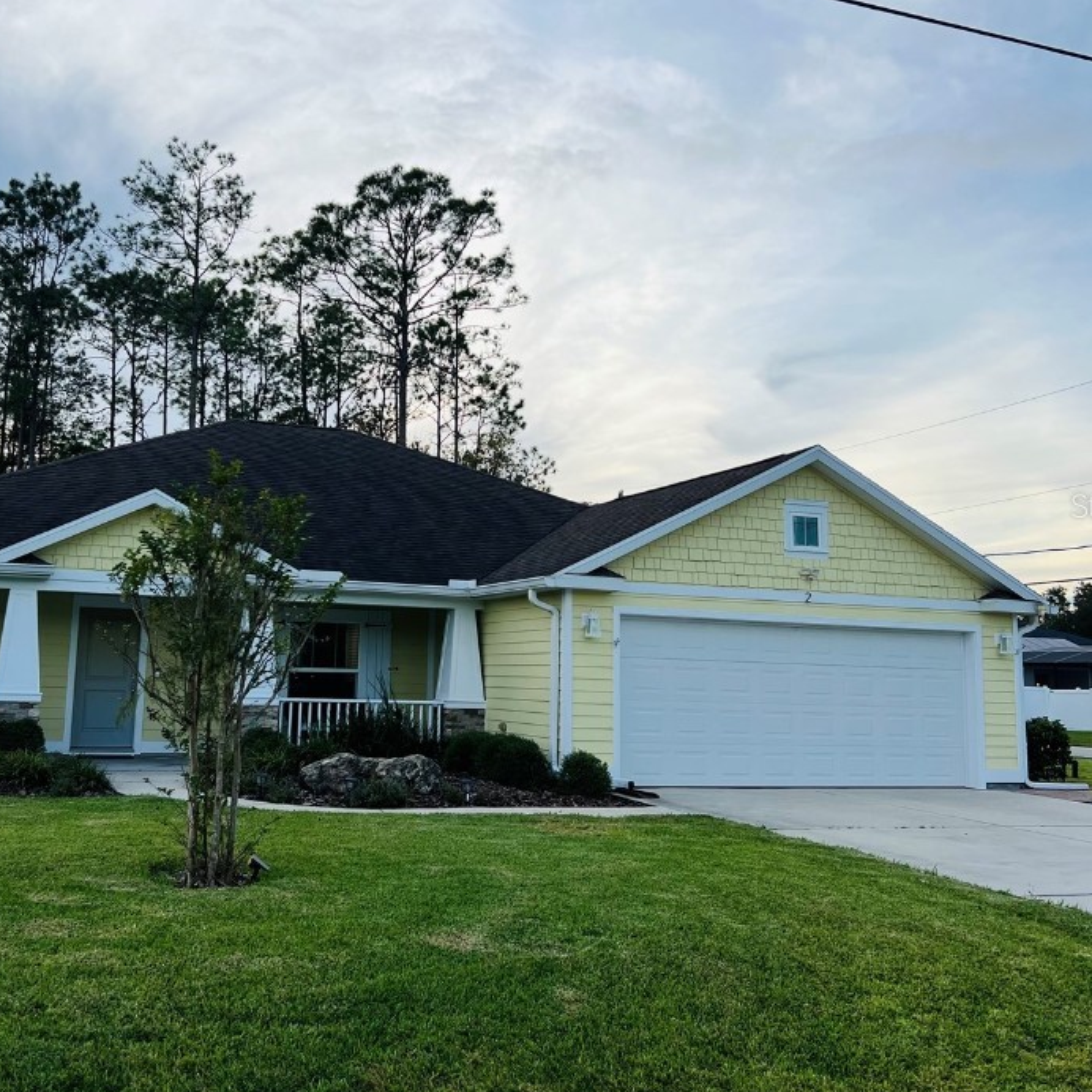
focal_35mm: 34
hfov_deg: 48.0
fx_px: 1213
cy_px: 505
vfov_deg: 48.4
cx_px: 412
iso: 50
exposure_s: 1/1209
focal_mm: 5.7
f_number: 1.5
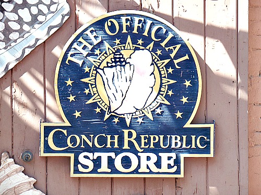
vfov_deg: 10.5
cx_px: 130
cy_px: 98
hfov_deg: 14.0
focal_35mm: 141
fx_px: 1063
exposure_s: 1/125
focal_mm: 25.2
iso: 80
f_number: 4.2
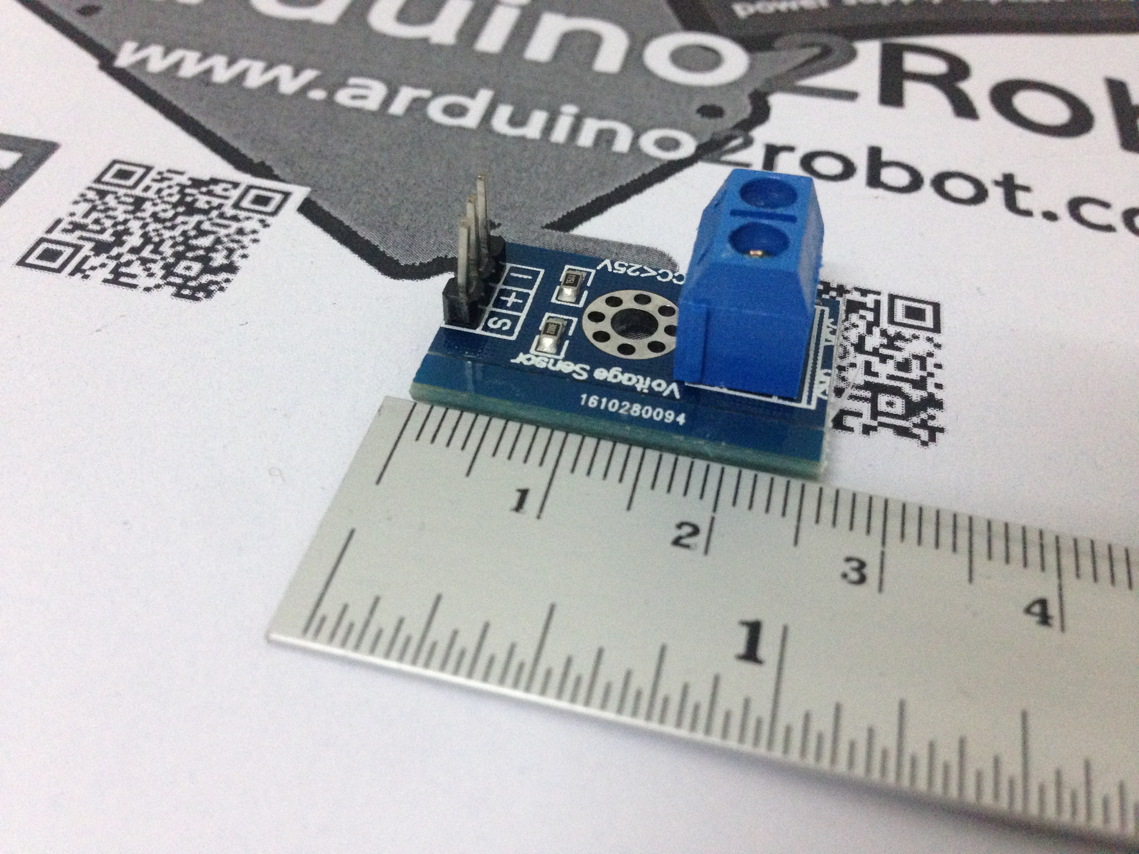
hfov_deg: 55.4
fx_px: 1086
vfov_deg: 42.9
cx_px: 570
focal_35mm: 33
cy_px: 427
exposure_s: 1/20
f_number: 2.4
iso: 400
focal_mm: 4.12
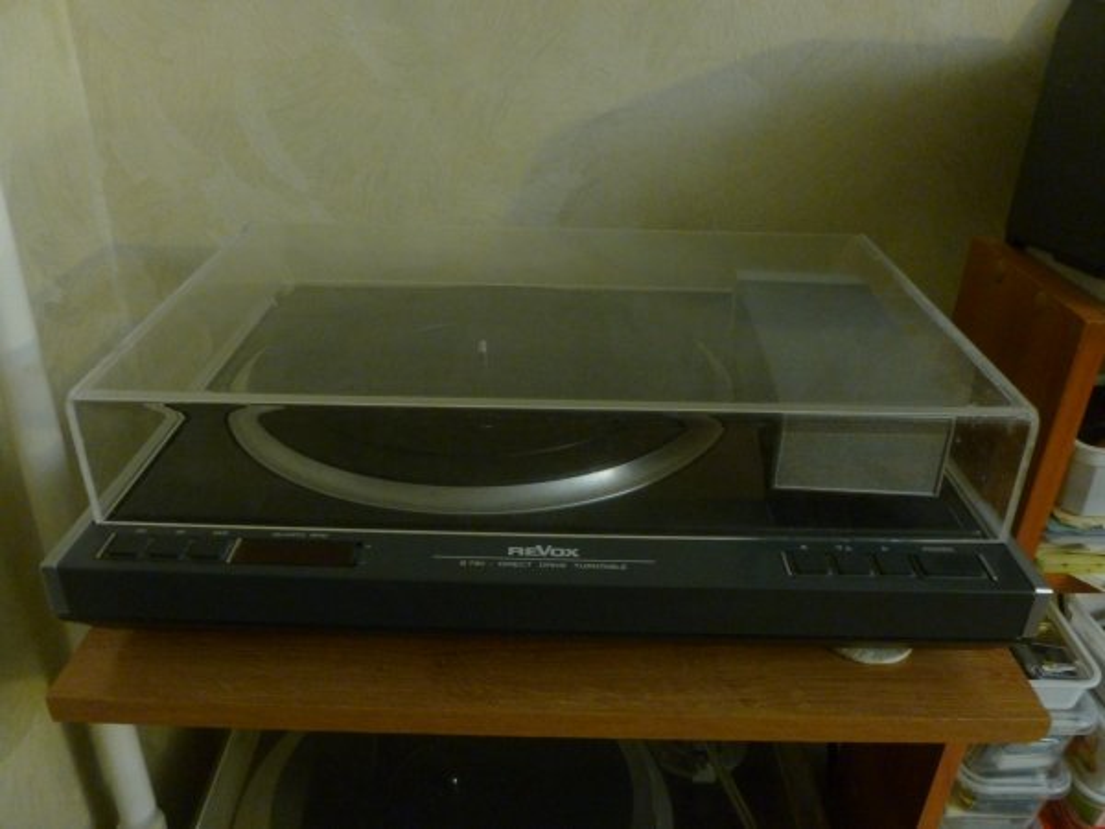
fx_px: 894
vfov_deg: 49.7
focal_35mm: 28
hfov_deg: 63.4
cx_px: 552
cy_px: 414
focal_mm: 5
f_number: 3.3
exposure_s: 1/8
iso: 400
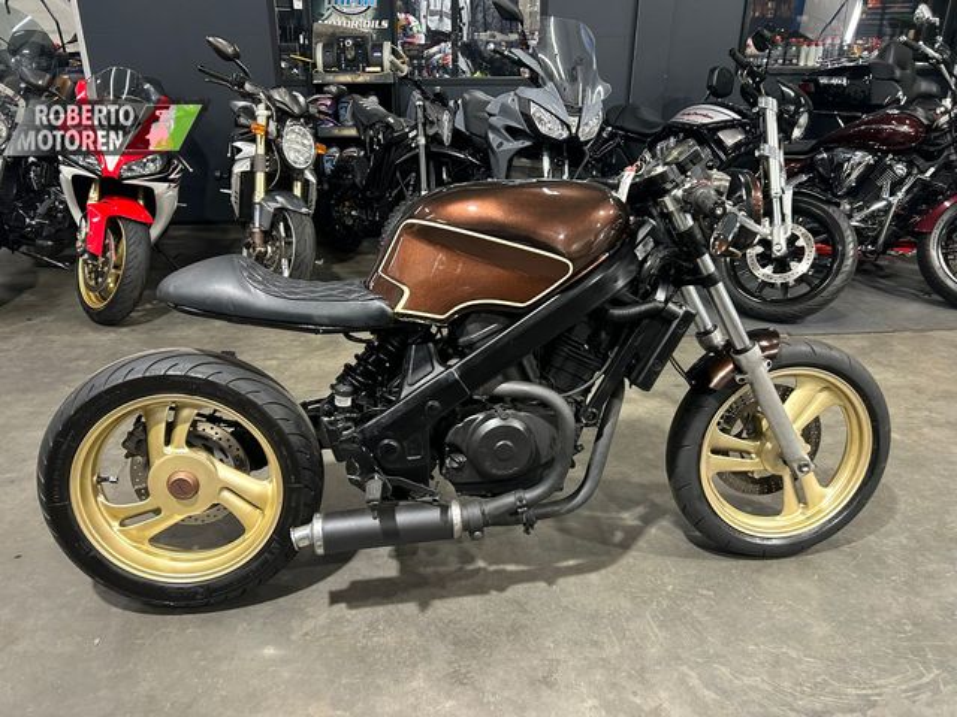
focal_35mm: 26
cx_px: 478
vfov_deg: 53.1
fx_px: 719
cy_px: 358
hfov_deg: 67.3
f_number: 1.5
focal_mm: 5.7
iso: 250
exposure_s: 1/50
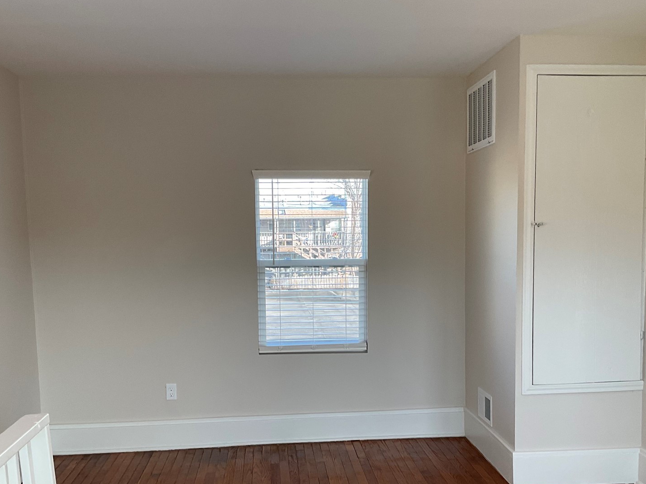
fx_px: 728
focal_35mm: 39
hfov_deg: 47.9
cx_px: 337
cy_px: 314
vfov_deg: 36.5
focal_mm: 3
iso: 50
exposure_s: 1/120
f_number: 1.8
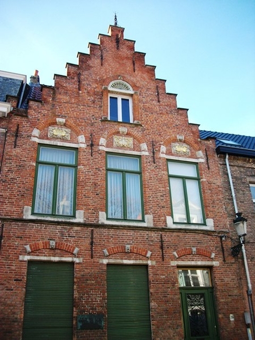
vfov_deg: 56.8
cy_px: 170
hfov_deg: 44.2
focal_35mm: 32
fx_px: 314
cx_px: 128
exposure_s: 1/200
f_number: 2.9
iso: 80
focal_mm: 5.7
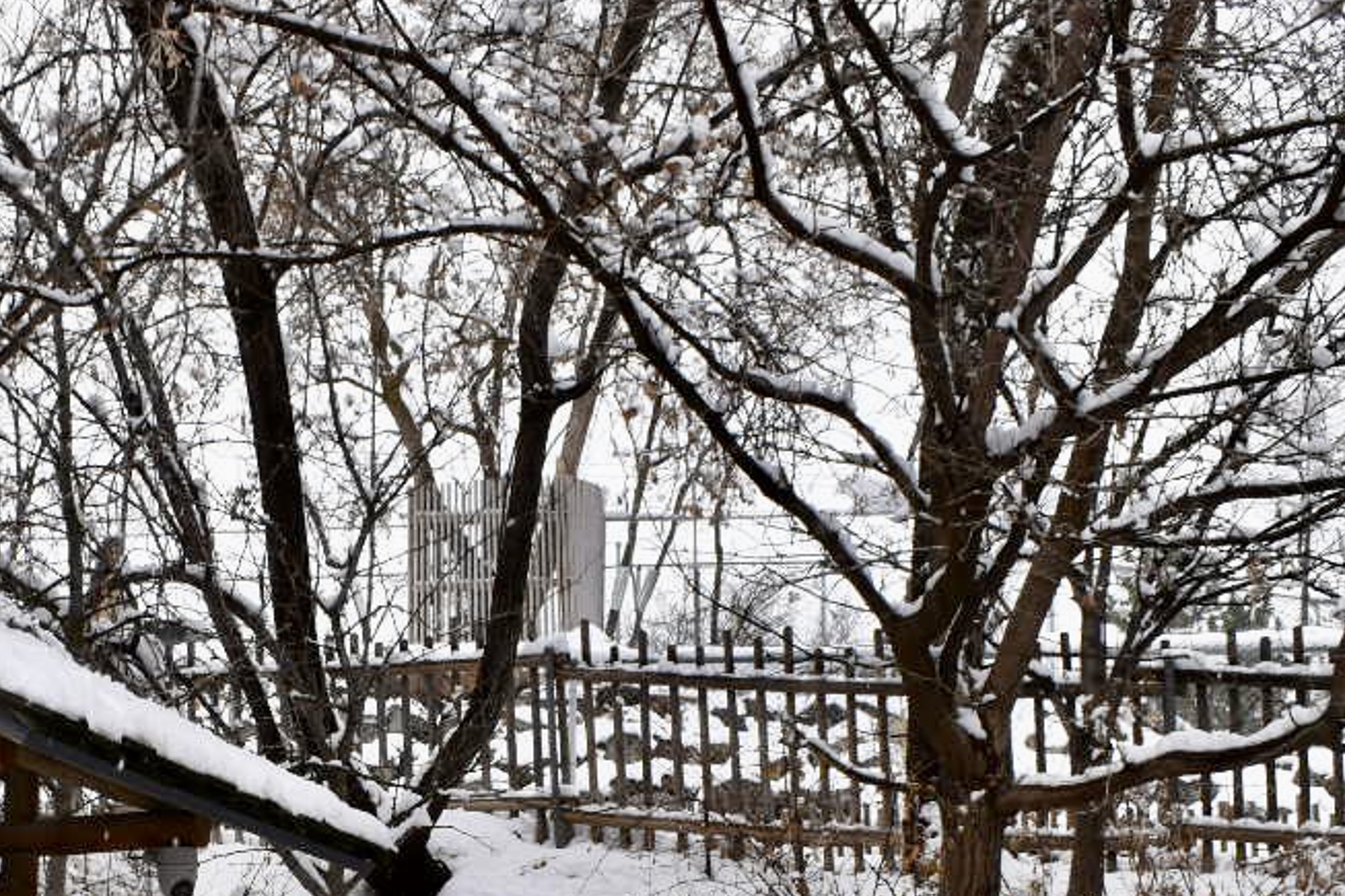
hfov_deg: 29.6
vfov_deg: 19.4
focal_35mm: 67
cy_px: 1015
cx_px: 346
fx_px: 2502
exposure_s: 1/250
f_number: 8
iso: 200
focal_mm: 18
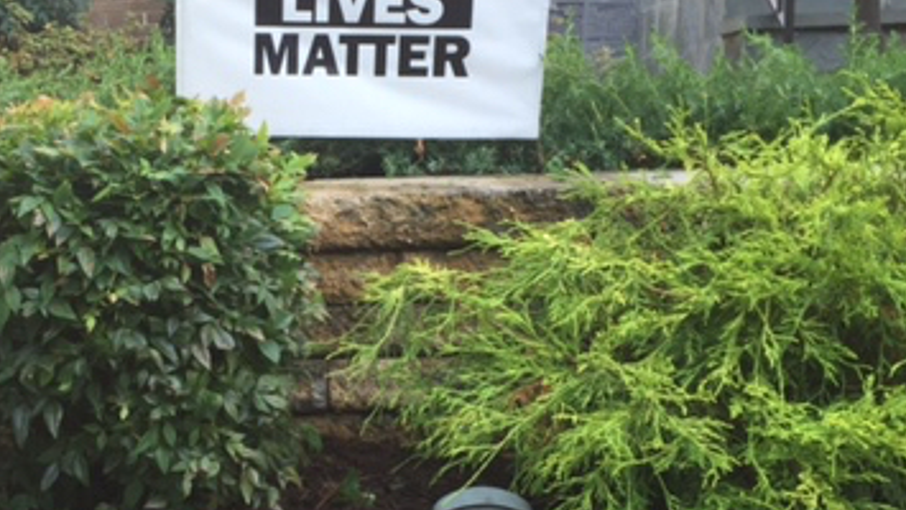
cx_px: 258
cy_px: 385
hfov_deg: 36.0
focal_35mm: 57
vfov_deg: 20.9
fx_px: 1370
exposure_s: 1/60
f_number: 2.2
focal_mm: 4.15
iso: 40
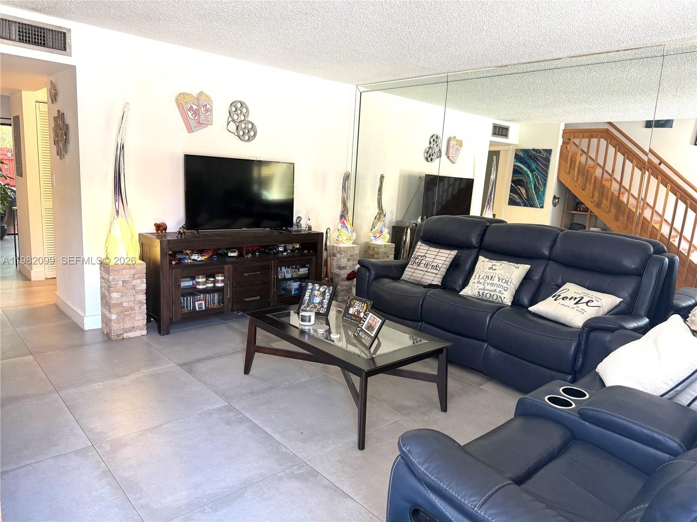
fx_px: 483
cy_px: 261
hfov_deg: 71.6
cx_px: 348
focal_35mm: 24
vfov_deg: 56.8
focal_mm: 6.76
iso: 160
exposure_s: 1/60
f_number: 1.78
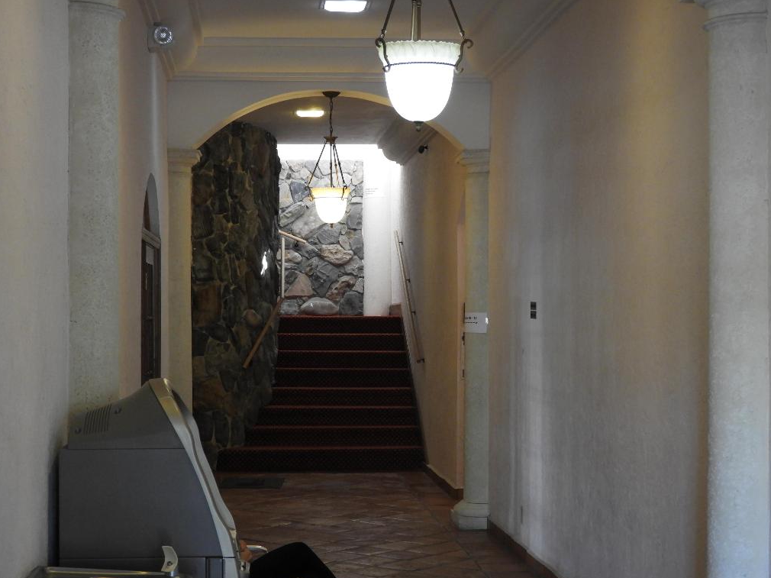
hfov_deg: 27.4
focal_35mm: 71
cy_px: 290
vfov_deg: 20.7
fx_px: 1581
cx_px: 387
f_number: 4.5
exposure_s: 1/25
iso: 400
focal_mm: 12.5
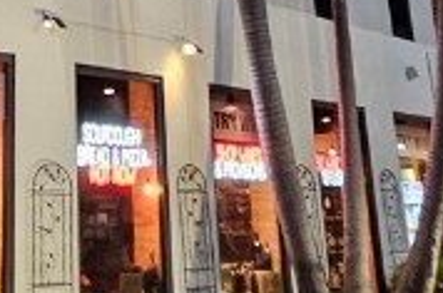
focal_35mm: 78
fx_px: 958
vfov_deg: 15.5
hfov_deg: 25.0
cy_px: -196
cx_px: 22
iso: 800
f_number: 2.2
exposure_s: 1/24
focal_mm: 2.2
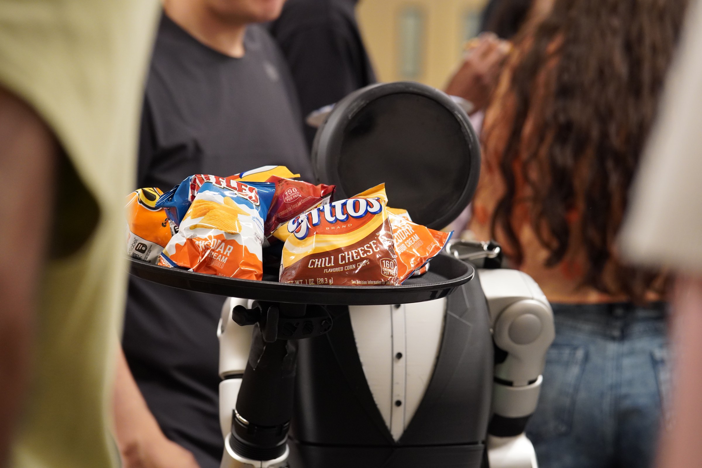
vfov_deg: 12.2
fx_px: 2194
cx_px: 351
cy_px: 234
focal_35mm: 112
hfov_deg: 18.2
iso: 1600
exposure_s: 1/160
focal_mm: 75
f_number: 3.5
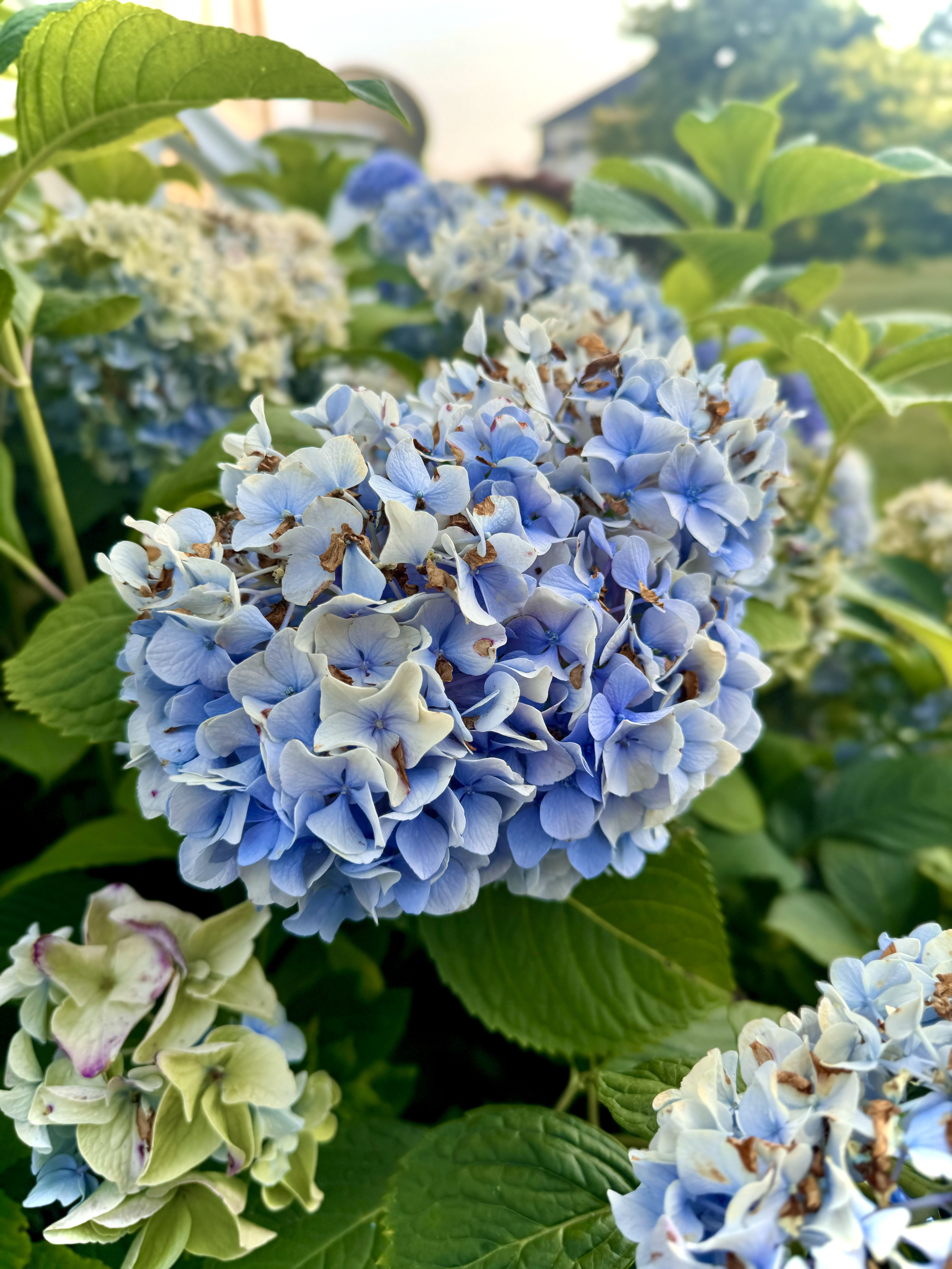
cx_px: 476
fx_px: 880
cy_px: 634
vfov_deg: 71.6
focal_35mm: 24
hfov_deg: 56.8
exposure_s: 1/627
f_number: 1.78
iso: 80
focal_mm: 6.76
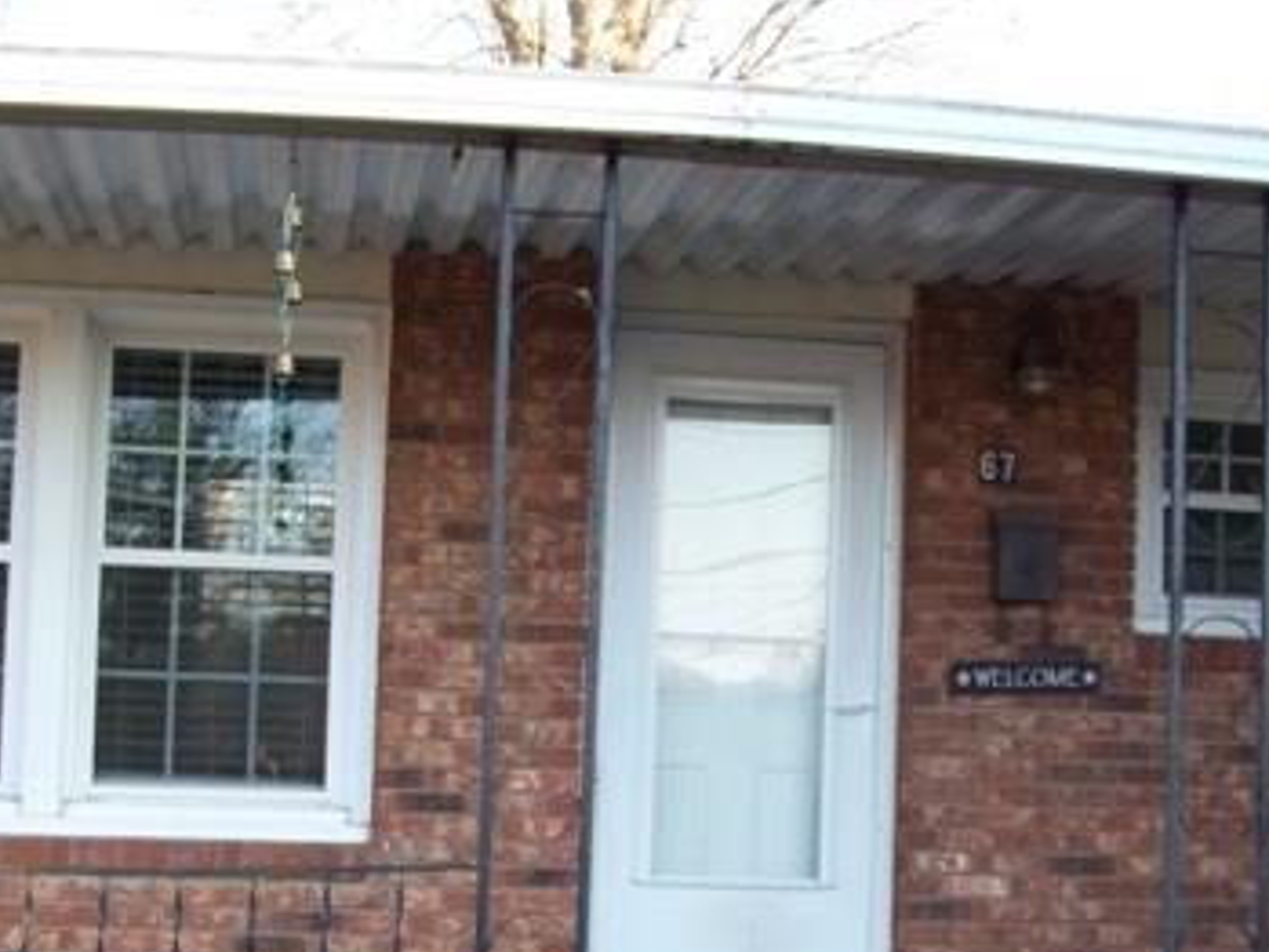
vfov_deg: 22.1
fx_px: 2420
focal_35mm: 66
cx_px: 680
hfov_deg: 29.4
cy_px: 716
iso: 64
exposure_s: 1/80
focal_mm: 5.85
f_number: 2.8
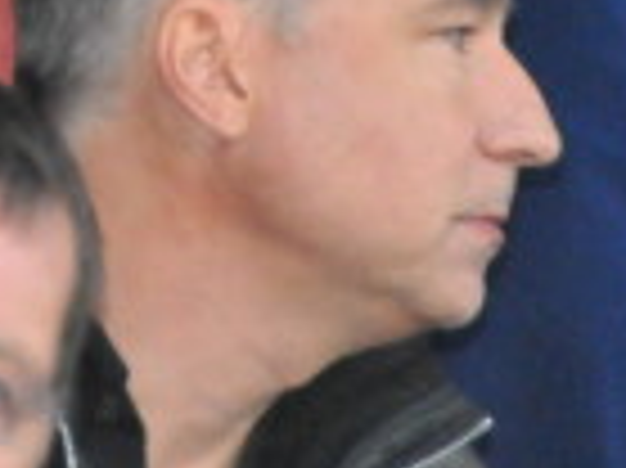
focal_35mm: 1452
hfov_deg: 1.4
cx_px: -122
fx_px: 26235
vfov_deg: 1.0
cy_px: -344
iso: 3200
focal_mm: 200
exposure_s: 1/160
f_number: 5.6
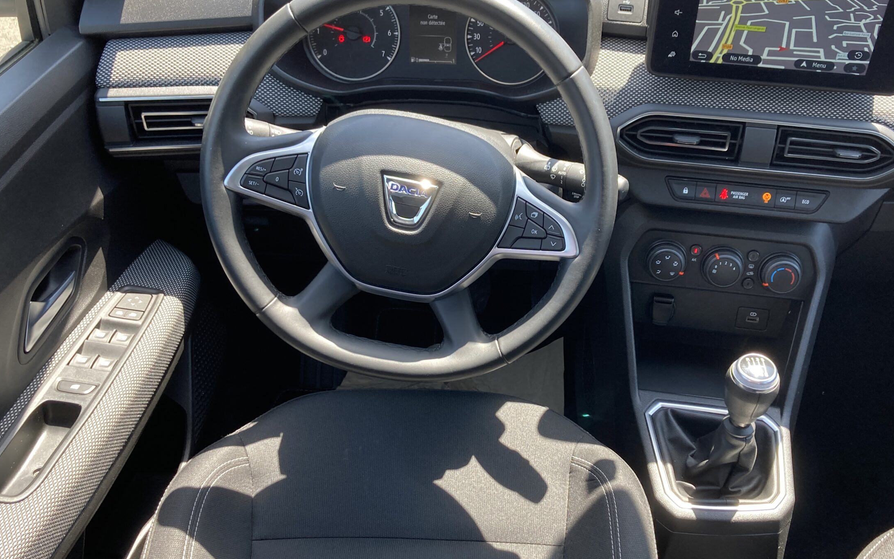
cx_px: 516
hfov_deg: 55.1
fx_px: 853
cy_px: 309
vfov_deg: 36.2
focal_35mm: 35
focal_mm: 3.99
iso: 40
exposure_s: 1/121
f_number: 1.8
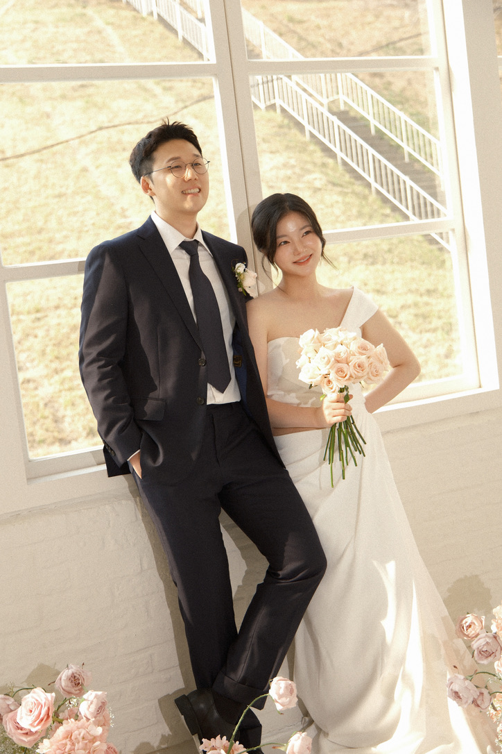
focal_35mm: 50
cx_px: 251
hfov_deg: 27.0
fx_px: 1046
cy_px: 377
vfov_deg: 39.6
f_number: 2.8
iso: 320
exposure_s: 1/500
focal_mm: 33
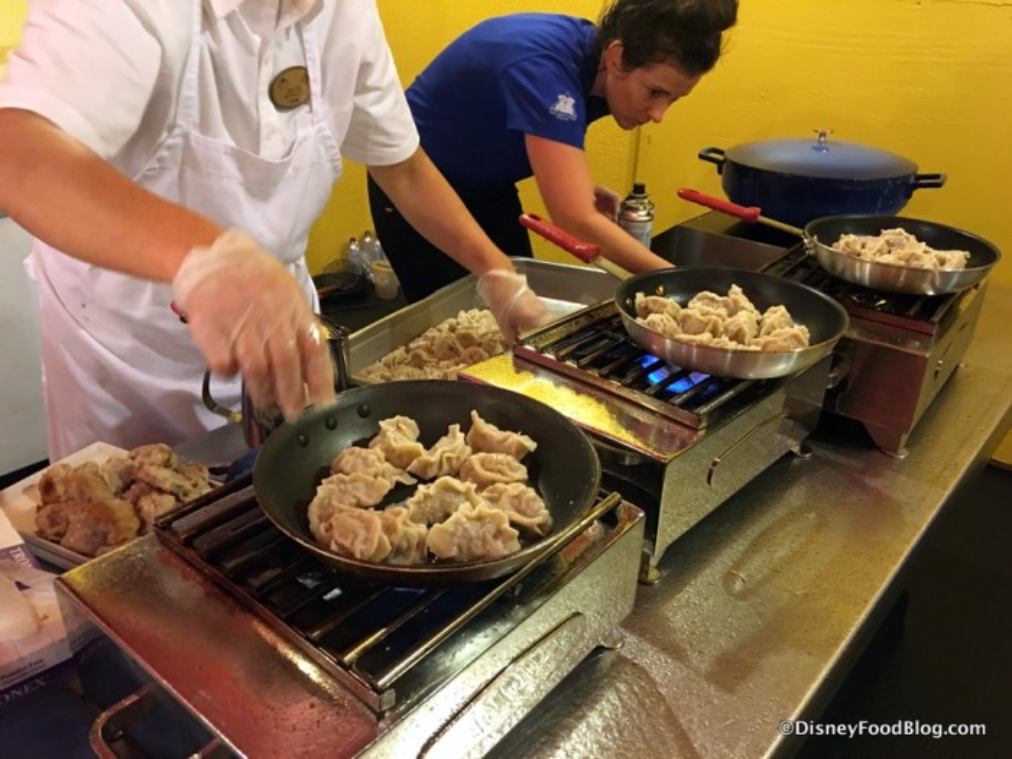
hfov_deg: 61.7
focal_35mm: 29
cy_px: 380
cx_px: 506
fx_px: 848
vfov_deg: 48.2
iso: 50
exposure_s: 1/4
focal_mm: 4.15
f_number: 2.2
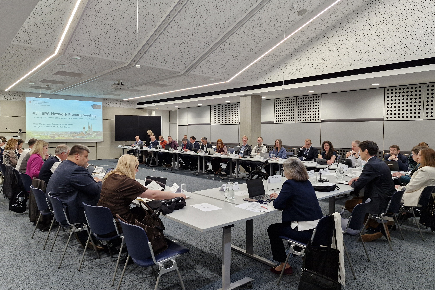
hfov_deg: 73.7
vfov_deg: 53.1
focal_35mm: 24
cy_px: 148
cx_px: 217
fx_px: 290
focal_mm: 5.54
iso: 250
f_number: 1.8
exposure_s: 1/100
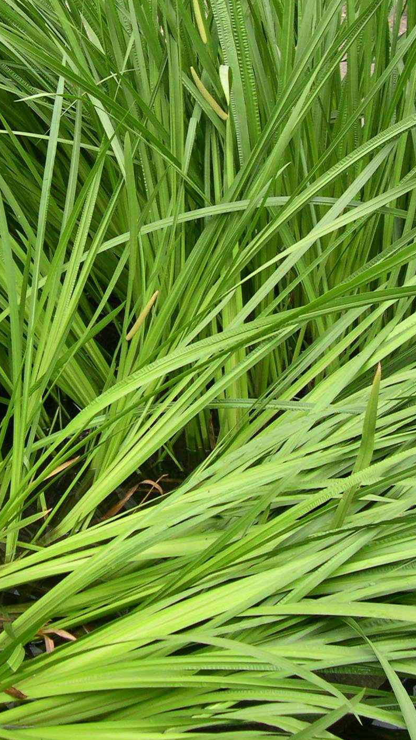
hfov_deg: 22.6
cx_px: 176
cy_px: 268
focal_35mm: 53
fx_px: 1039
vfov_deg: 38.9
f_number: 2.8
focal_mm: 8
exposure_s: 1/180
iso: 100
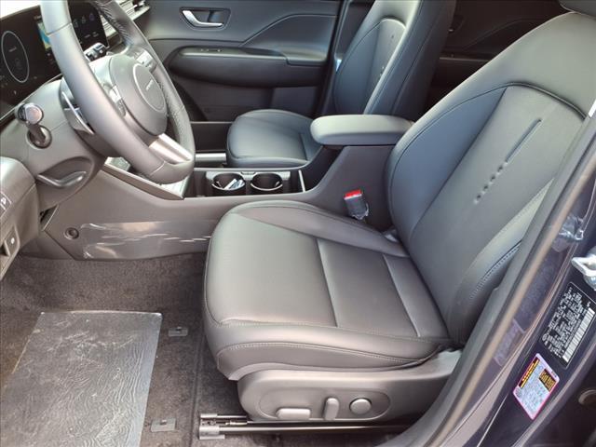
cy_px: 224
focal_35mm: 27
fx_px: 465
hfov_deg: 65.3
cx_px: 298
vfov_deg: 51.4
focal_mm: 3.58
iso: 50
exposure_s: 1/60.2
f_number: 1.9
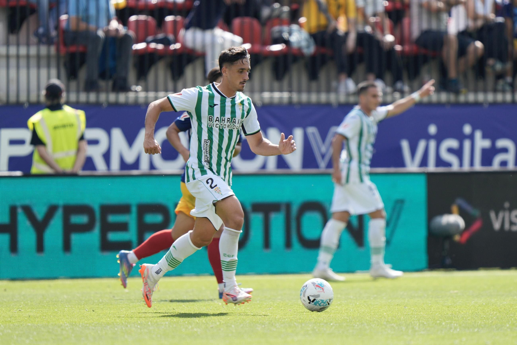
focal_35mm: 400
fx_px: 5745
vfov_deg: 3.4
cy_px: 172
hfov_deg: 5.2
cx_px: 258
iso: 125
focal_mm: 400
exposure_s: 1/1000
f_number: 2.8
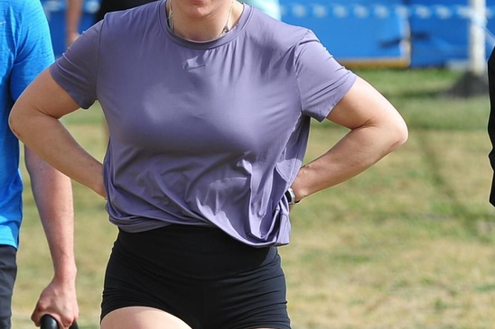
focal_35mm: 584
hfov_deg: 3.5
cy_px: 288
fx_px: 8027
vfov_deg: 2.4
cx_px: 243
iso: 320
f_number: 7.1
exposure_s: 1/640
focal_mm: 200
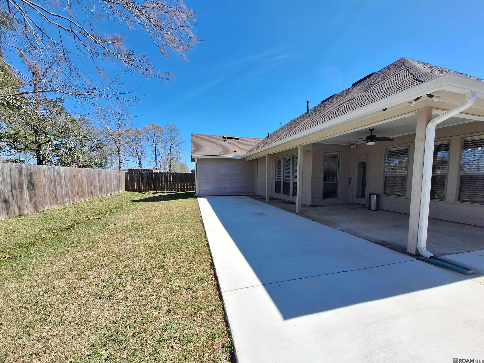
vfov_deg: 89.9
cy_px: 182
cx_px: 242
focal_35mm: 13
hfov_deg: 106.2
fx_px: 182
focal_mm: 1.74
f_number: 2.2
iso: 40
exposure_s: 1/1976
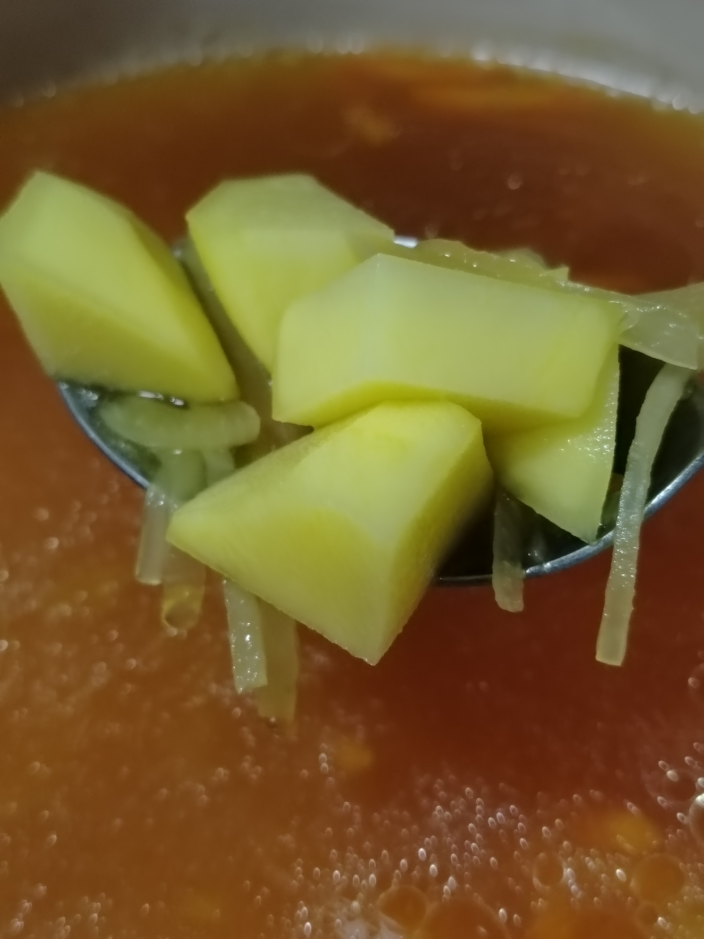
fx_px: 1302
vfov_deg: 39.7
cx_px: 352
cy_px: 470
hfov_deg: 30.3
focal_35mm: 48
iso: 741
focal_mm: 5.25
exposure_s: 1/50
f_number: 1.75
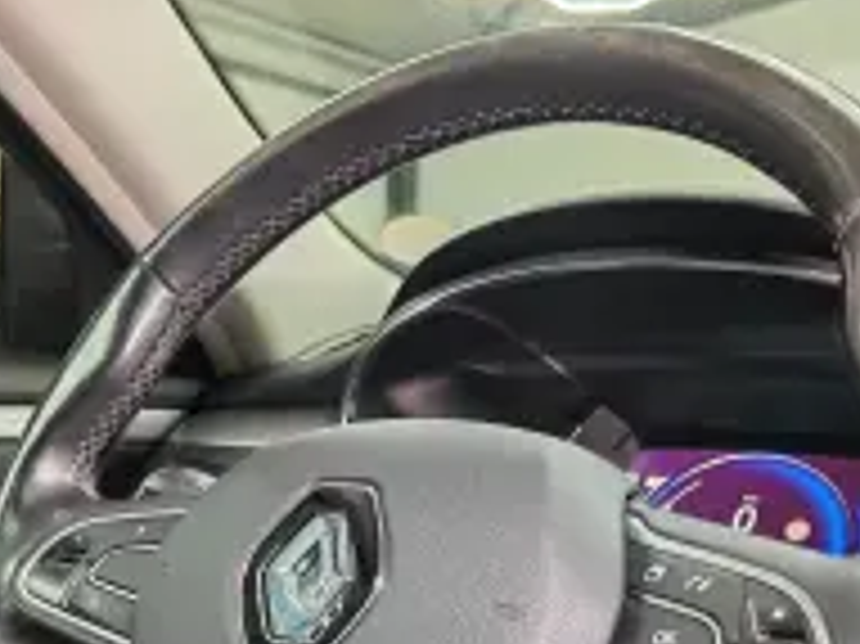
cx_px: 360
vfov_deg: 28.4
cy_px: 590
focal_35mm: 49
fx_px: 1217
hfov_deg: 38.8
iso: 320
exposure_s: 1/50
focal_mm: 5.4
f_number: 1.6
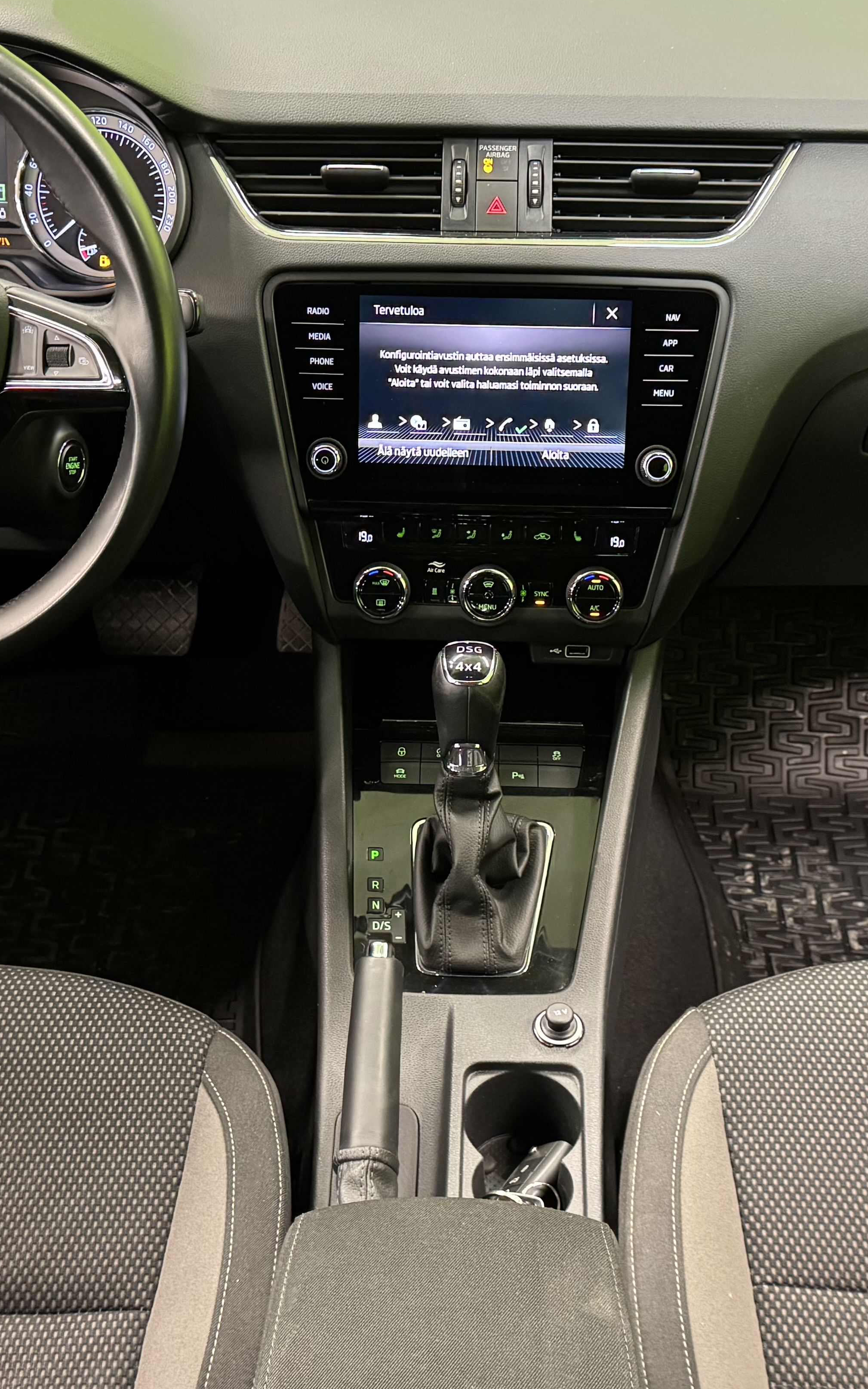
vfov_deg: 44.3
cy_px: 771
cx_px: 440
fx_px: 1703
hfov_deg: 28.6
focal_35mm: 45
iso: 800
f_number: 1.78
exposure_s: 1/33
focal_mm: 6.76
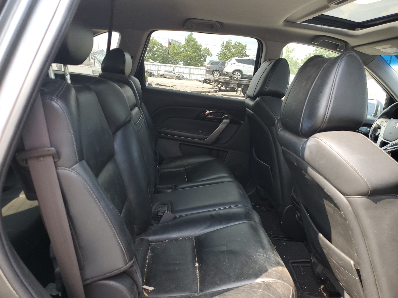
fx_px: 299
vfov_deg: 53.1
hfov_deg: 67.3
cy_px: 149
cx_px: 199
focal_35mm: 26
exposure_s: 1/250
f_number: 1.5
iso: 50
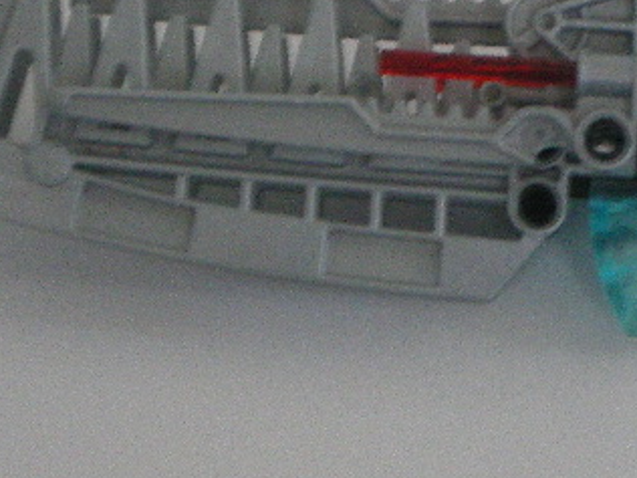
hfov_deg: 15.9
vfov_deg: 12.0
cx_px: 520
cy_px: 208
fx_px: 2263
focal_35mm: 123
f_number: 3.1
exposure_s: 1/20
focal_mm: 6.3
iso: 400
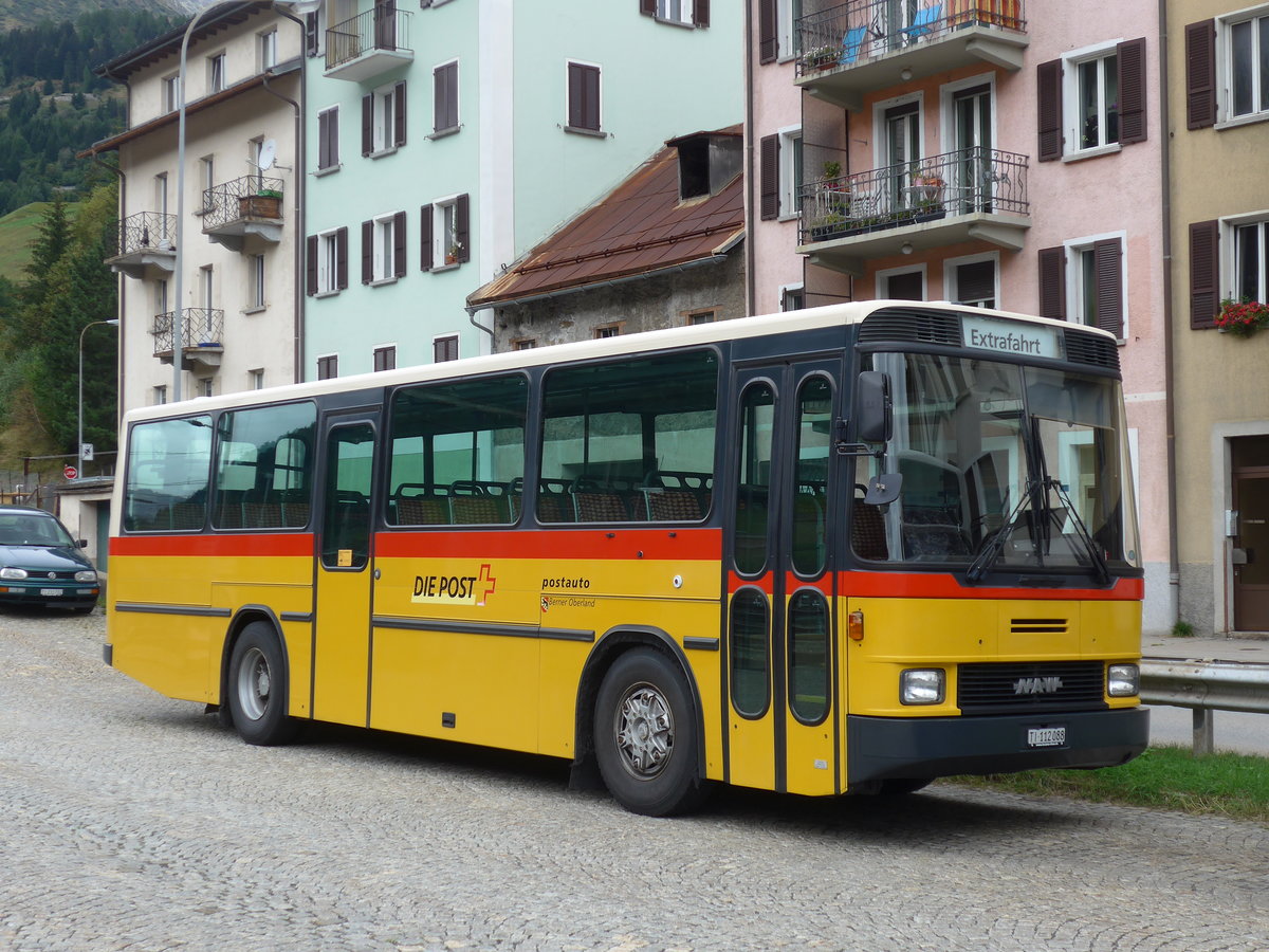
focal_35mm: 52
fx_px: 1906
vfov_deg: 28.0
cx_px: 634
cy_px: 476
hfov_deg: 36.8
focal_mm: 10.7
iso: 80
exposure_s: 1/400
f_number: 3.3
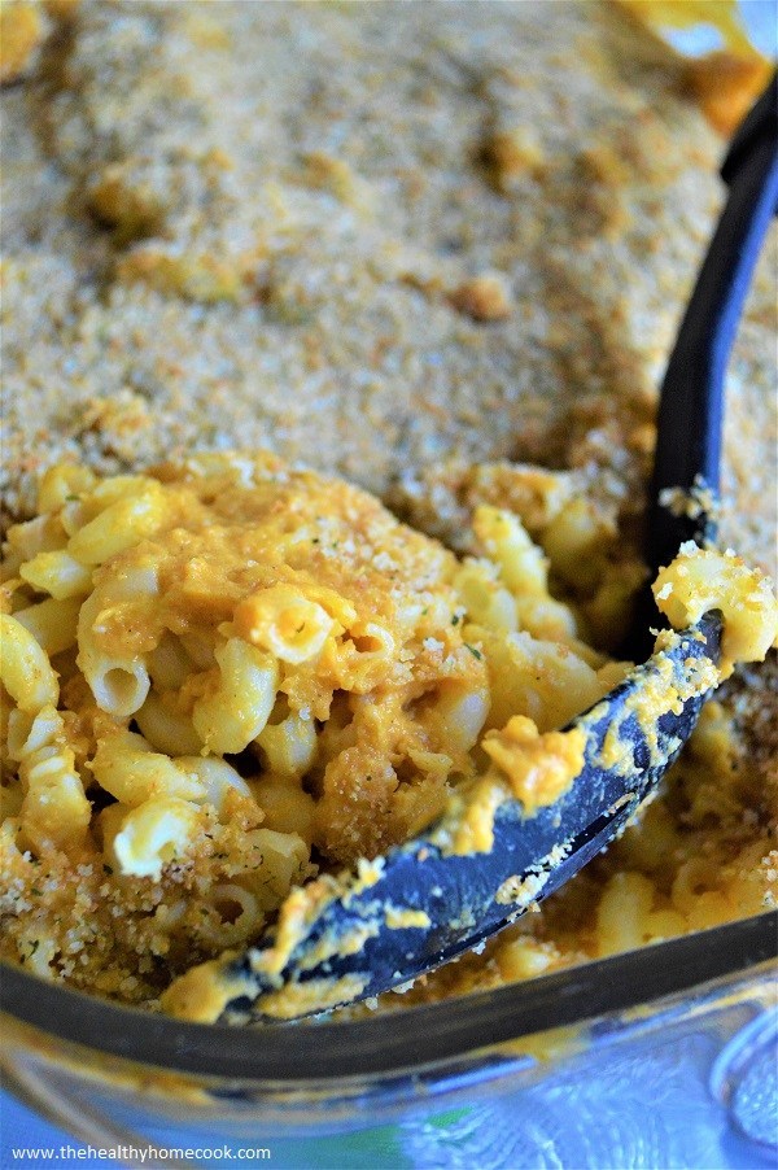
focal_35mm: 48
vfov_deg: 41.1
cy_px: 585
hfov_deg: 28.0
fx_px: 1558
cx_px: 389
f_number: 4.8
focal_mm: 32
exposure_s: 1/320
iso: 3200
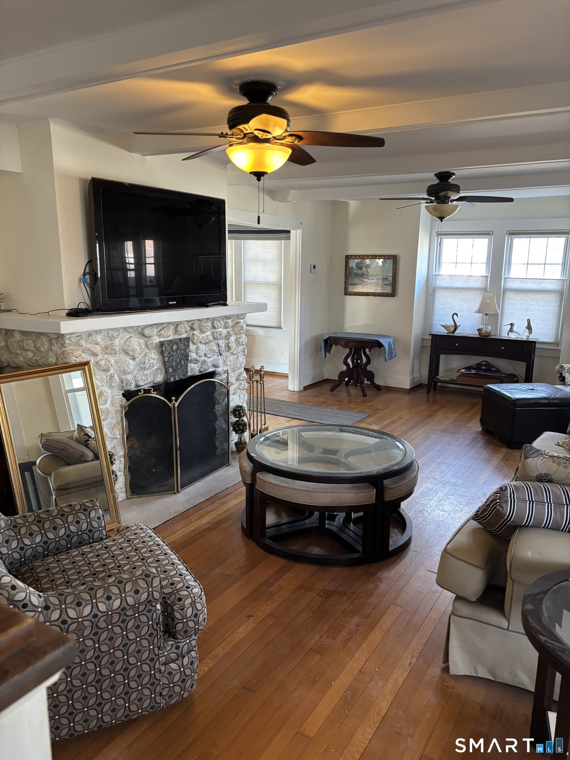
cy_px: 380
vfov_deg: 67.3
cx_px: 285
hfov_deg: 53.1
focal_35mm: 26
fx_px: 571
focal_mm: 5.96
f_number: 1.6
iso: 320
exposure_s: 1/60
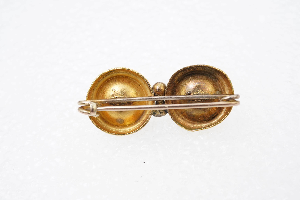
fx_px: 375
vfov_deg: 29.9
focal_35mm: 45
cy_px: 100
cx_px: 150
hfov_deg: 43.6
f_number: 18
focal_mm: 30
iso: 640
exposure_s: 1/125
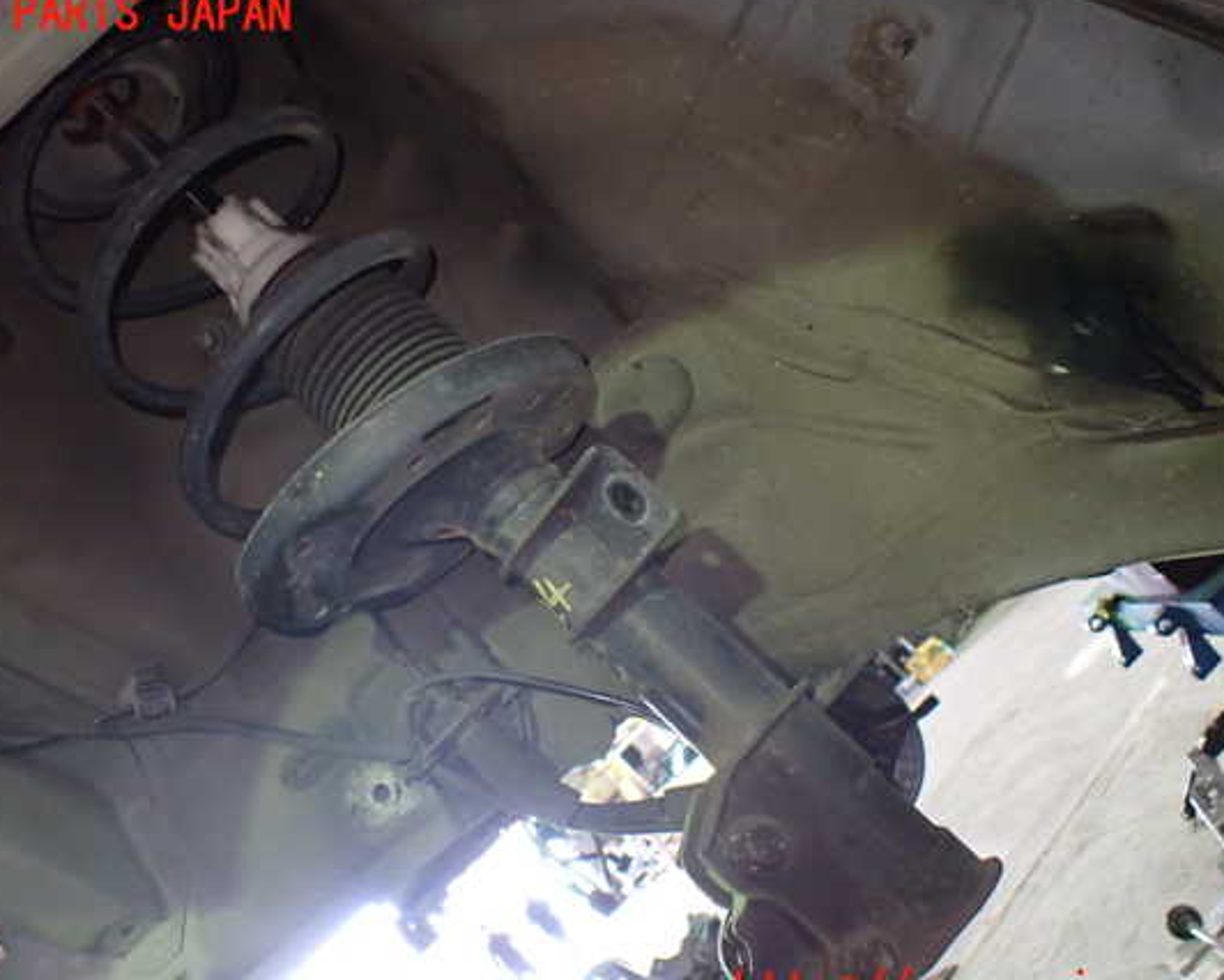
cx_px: 564
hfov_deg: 54.1
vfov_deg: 44.6
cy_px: 504
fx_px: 1196
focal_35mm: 33
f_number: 2.3
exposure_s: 1/30
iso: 800
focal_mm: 5.4
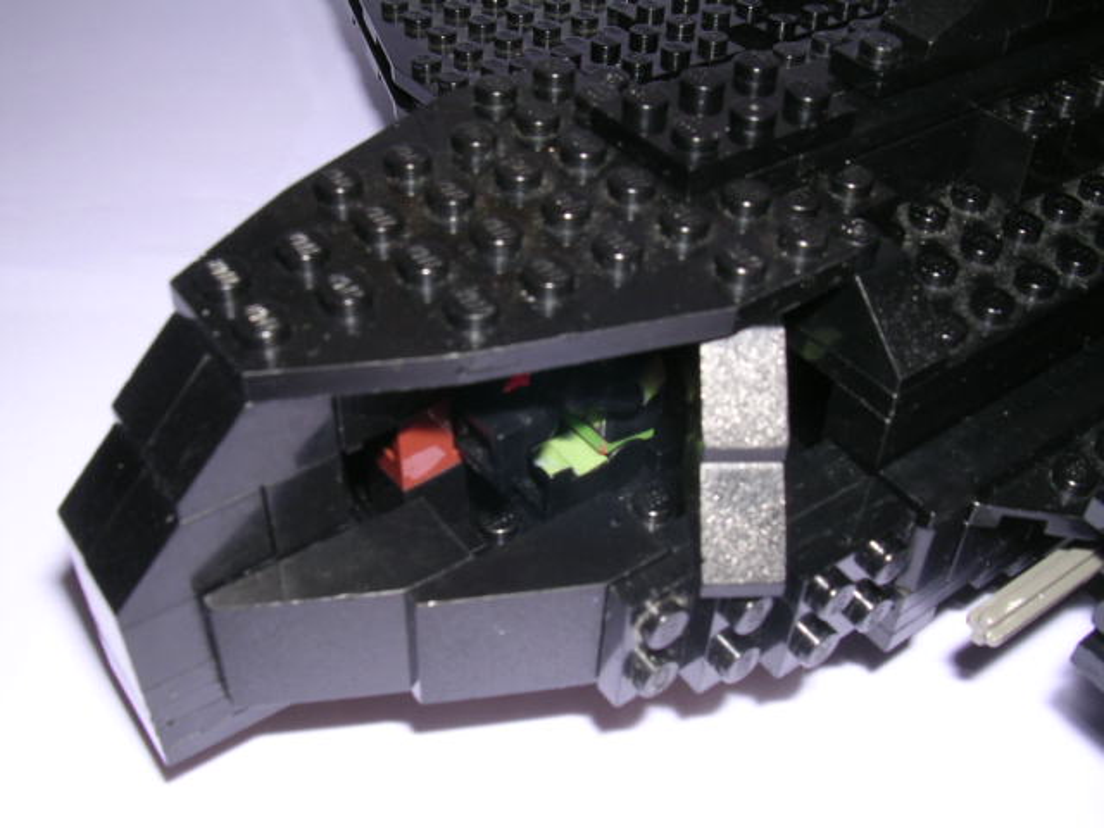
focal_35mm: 38
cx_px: 552
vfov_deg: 37.7
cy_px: 414
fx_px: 1212
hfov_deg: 49.0
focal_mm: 5.8
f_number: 5.6
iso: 100
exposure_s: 1/60.1
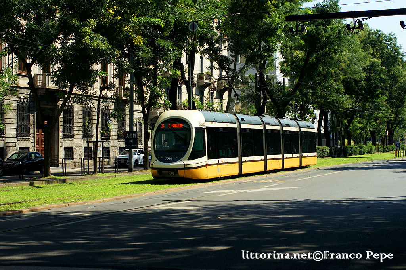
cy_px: 135
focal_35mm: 75
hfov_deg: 27.0
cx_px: 203
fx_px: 846
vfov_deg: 18.2
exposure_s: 1/500
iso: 200
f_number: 6.3
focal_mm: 50
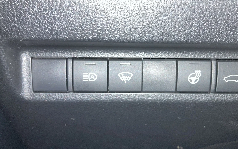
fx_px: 233
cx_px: 136
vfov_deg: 35.3
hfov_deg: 53.8
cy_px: 66
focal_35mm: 36
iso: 40
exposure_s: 1/27
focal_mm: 3.99
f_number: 1.8
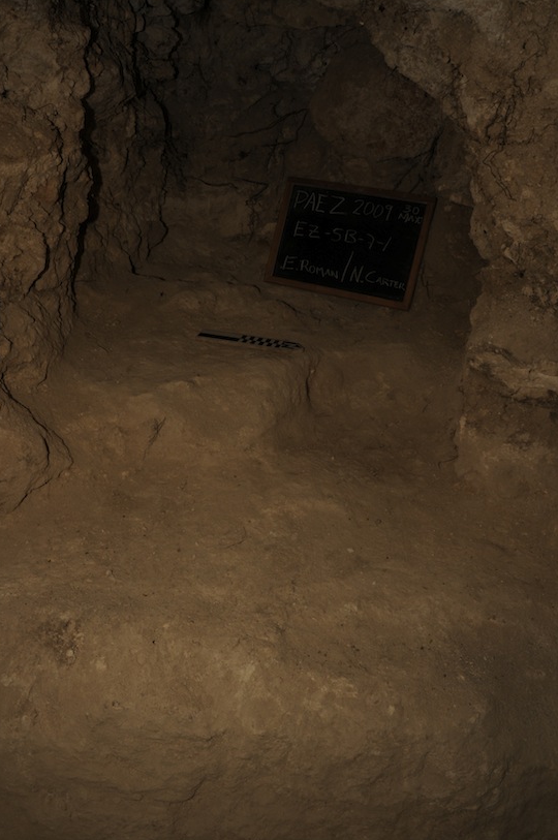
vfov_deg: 62.0
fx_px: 699
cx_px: 257
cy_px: 416
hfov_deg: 43.5
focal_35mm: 30
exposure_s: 1/160
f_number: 16
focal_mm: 18
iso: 200
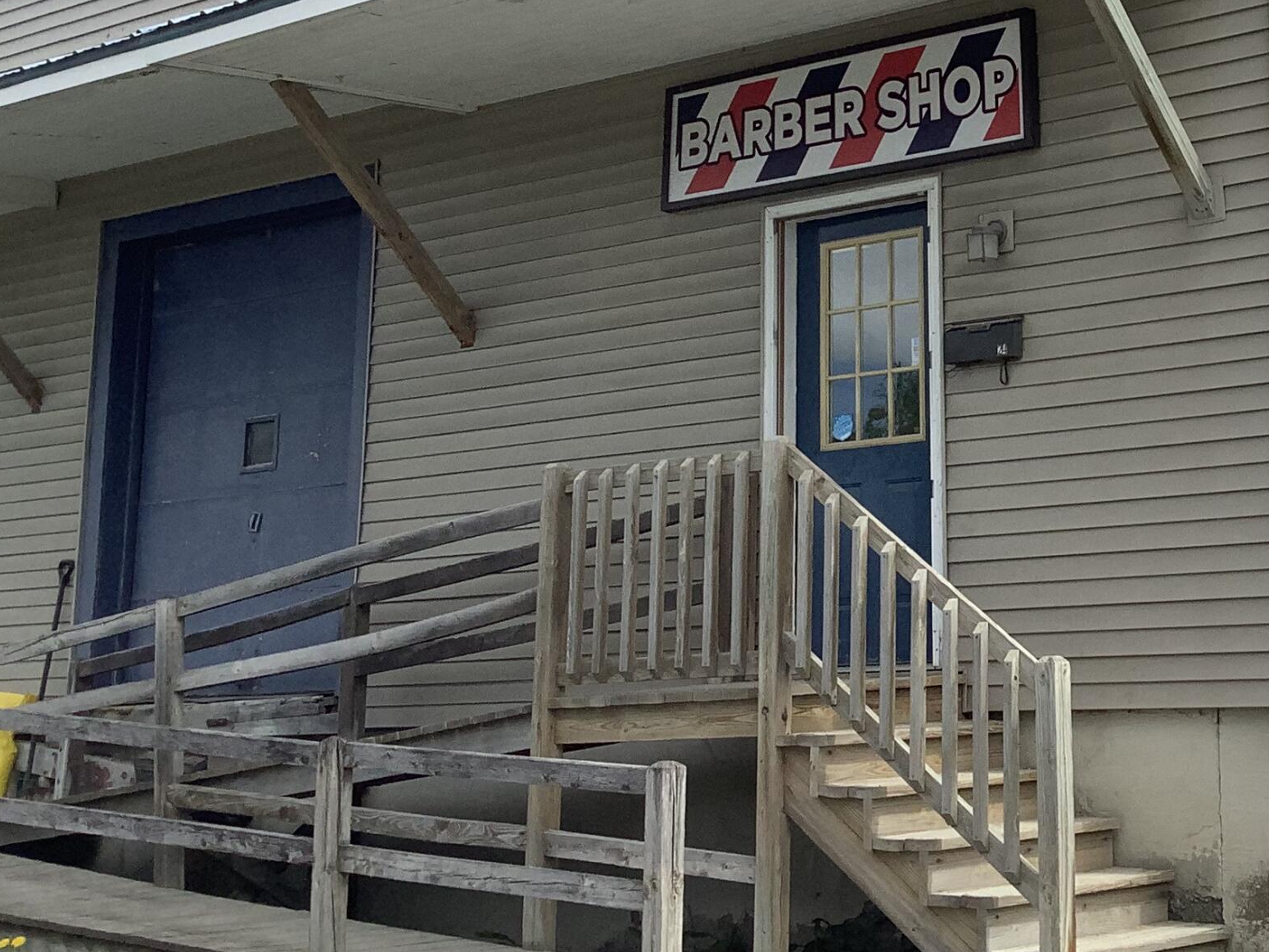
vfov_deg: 23.9
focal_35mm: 60
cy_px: 146
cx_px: 1118
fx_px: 2200
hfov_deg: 30.9
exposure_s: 1/1508
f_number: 2.4
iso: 25
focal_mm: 3.3
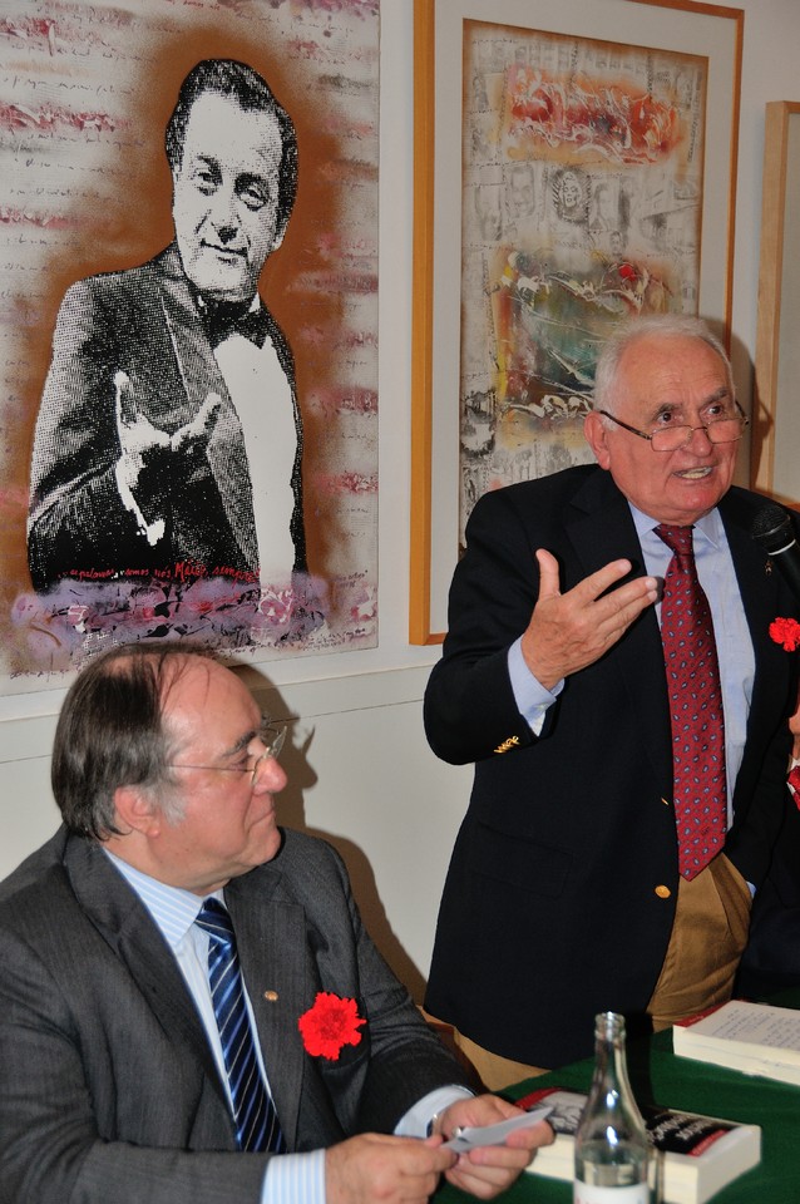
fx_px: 2205
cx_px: 400
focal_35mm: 66
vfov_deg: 30.5
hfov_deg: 20.6
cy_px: 602
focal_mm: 44
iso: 200
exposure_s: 1/60
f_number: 4.5
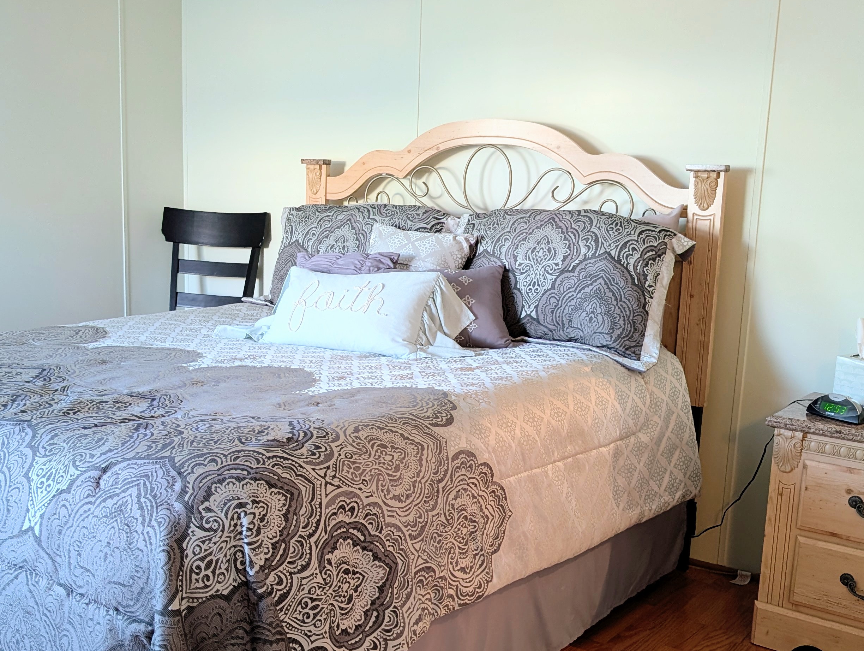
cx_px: 341
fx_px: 1000
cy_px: 357
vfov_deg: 36.0
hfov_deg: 46.5
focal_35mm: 40
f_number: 1.68
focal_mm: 6.9
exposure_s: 1/24
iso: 163
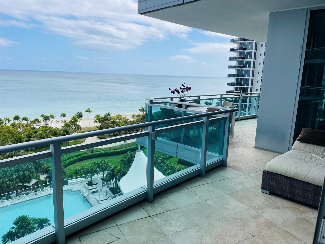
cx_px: 162
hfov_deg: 67.3
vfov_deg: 53.1
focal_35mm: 26
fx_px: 244
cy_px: 122
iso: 32
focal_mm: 5.1
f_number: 1.6
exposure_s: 1/3663
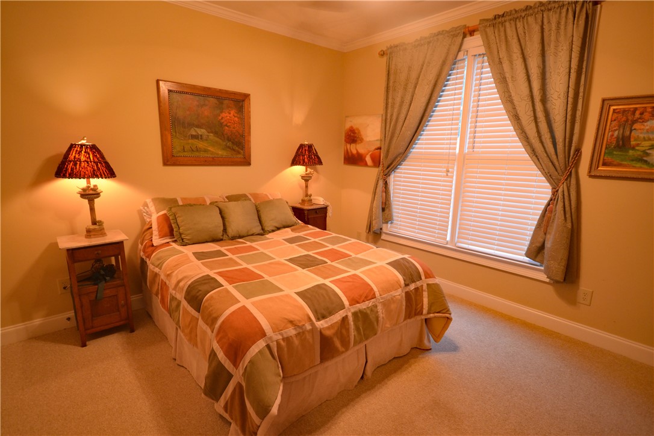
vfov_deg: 67.4
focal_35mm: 18
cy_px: 218
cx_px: 327
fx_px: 327
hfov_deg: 90.0
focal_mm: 12
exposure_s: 1/25
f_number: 4.5
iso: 800
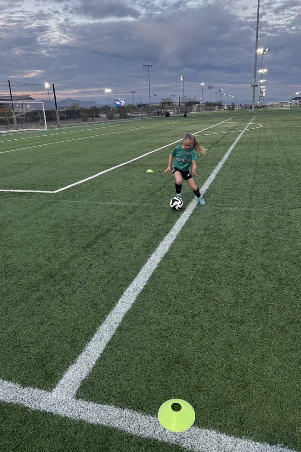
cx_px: 155
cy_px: 223
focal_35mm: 26
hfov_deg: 49.5
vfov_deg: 69.4
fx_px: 326
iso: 125
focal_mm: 6.76
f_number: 1.78
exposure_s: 1/121
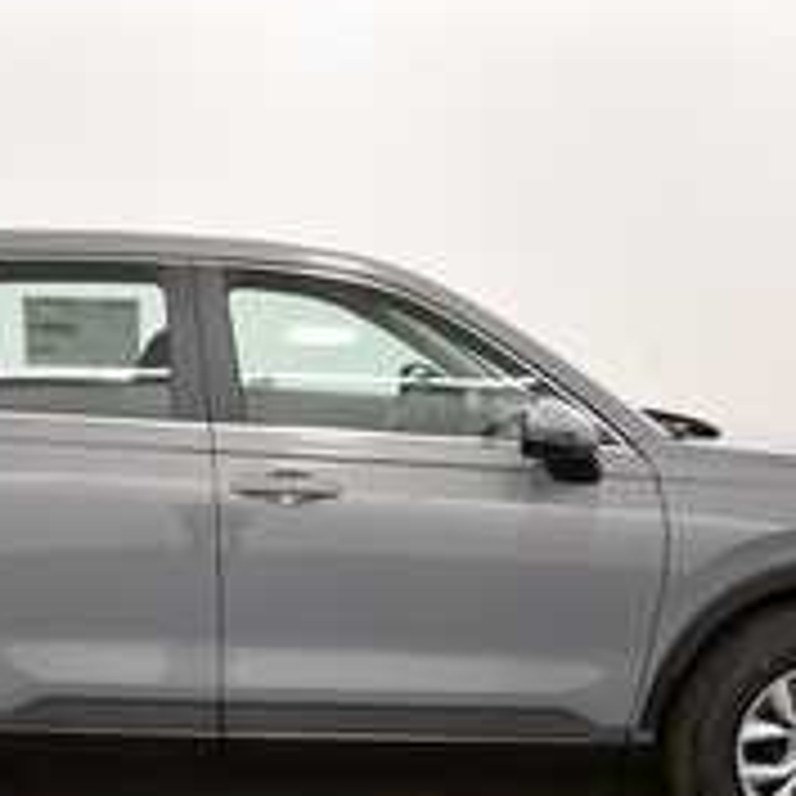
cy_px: 528
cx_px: 265
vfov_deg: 35.0
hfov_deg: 35.0
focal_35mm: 48
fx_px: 1249
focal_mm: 17
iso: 800
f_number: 5.3
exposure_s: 1/160
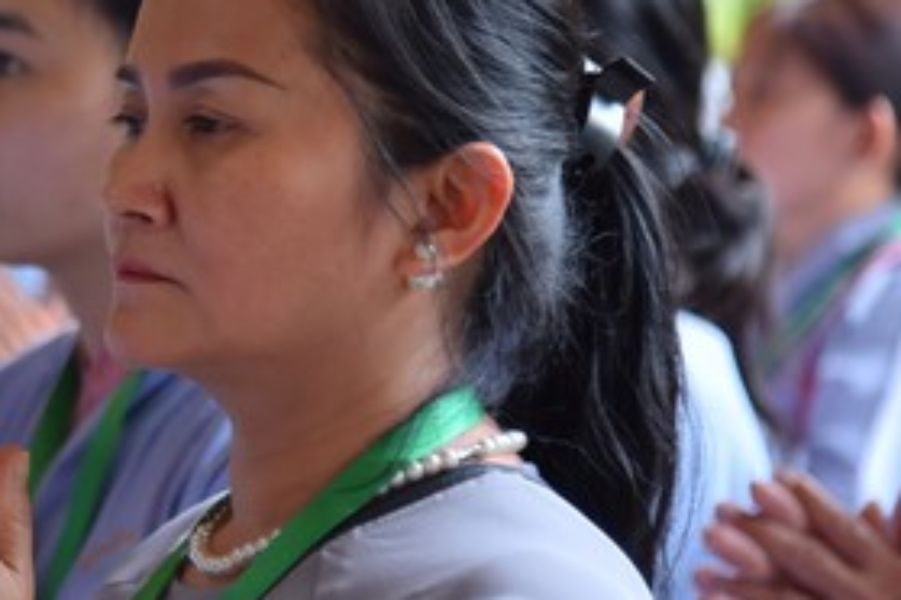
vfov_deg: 7.2
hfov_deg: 10.7
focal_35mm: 191
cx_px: -39
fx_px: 4780
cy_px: 324
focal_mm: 82
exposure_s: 1/125
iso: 400
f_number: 4.5
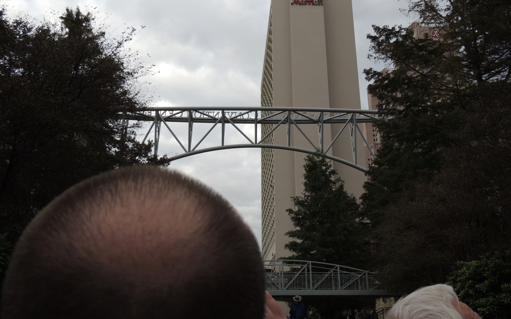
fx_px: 501
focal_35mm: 36
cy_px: 133
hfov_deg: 54.0
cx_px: 260
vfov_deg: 35.2
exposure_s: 1/500
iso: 100
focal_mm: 5.8
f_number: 3.2
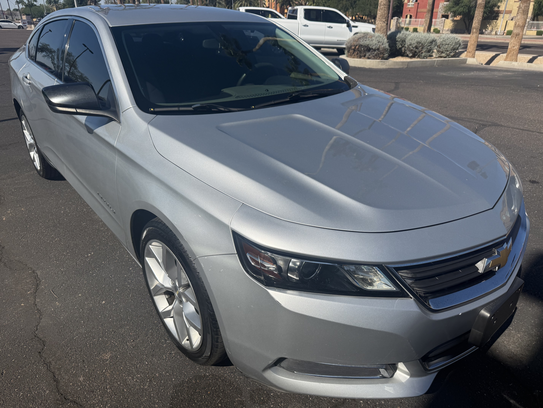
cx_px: 272
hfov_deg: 71.6
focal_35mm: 24
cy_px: 204
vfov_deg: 56.8
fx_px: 376
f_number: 1.78
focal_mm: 6.76
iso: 100
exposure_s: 1/9091
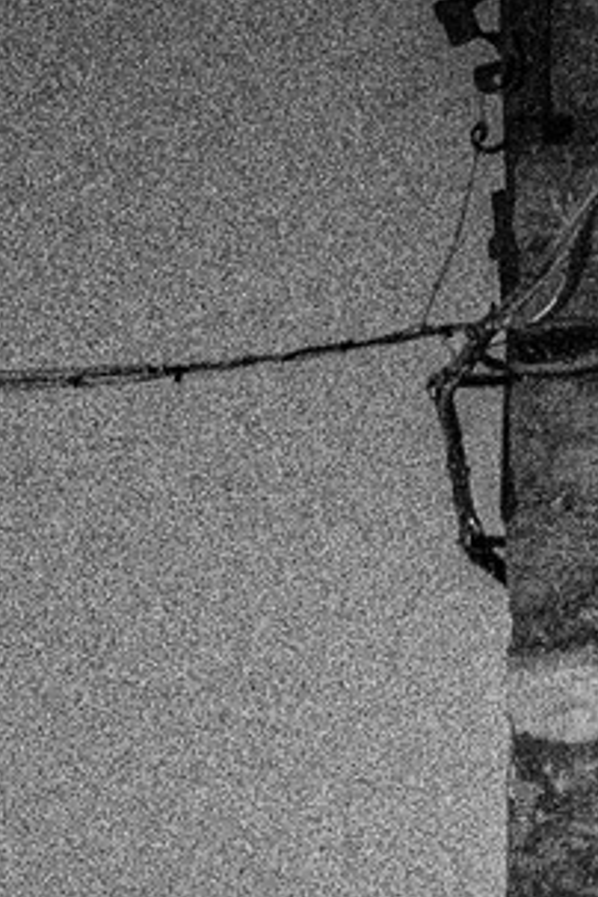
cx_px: -693
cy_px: 2220
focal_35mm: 627
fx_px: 15617
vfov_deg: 3.2
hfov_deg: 2.2
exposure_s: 1/160
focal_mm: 55
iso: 32000
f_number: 4
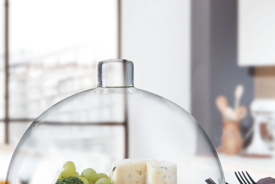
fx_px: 955
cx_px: 126
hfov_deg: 16.4
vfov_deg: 11.0
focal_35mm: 125
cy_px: 137
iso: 100
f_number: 22
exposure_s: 1/125
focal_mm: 62
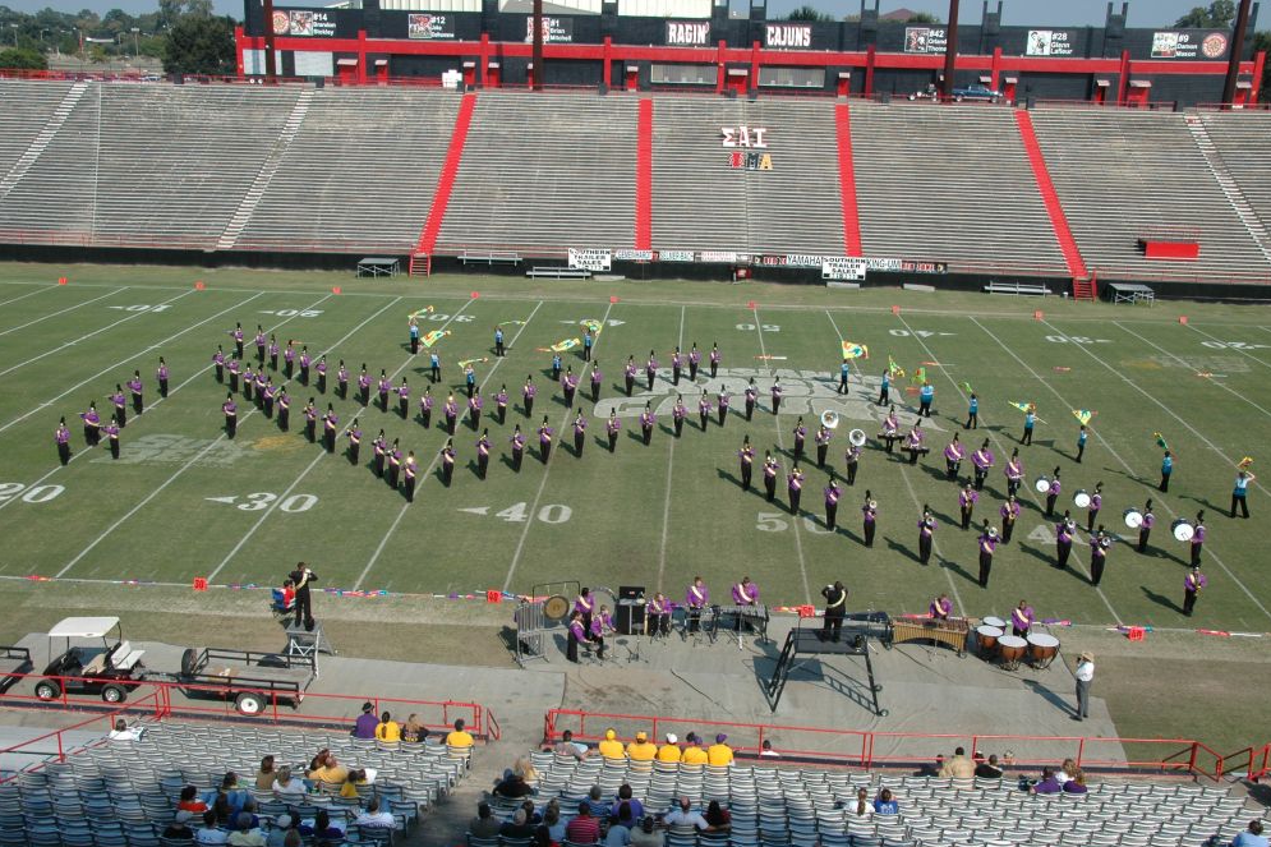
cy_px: 433
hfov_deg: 51.9
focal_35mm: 37
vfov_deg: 35.9
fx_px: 1306
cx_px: 631
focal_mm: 24
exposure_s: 1/400
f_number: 10
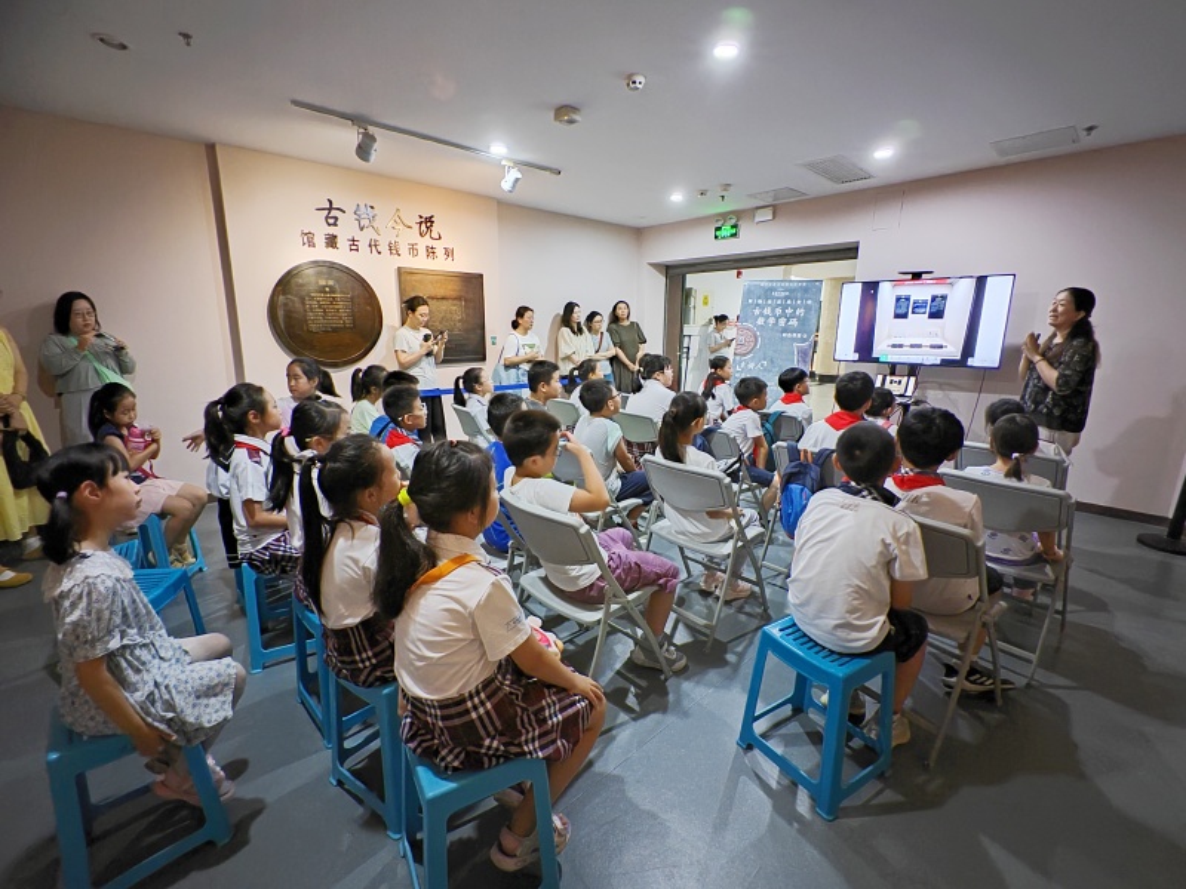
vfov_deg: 85.7
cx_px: 593
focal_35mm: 14
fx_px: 480
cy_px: 444
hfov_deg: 102.1
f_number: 2.2
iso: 1000
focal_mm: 2.16
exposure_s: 1/25
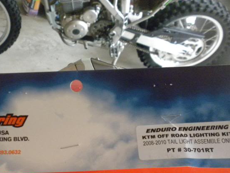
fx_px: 359
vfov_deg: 26.9
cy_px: 113
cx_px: 83
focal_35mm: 54
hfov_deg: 35.3
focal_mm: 6.6
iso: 656
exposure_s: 1/122
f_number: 3.5
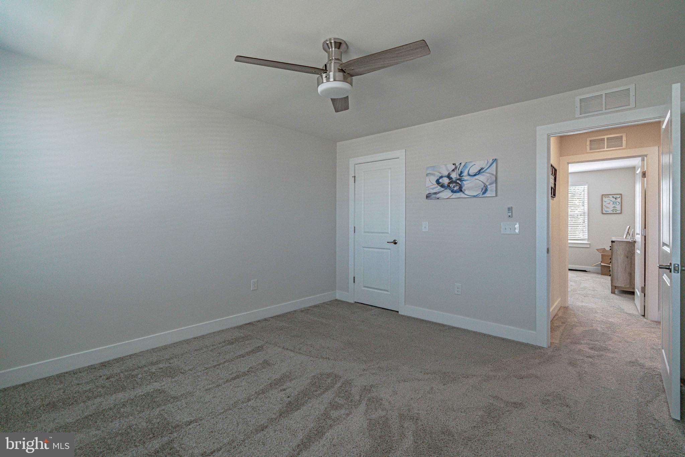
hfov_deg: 96.7
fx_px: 304
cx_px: 342
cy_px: 228
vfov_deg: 73.8
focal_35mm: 16
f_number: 4
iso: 1600
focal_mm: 16
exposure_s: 1/2500
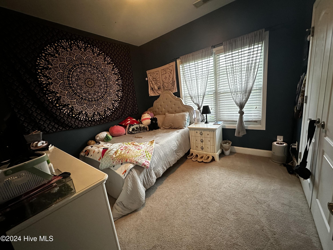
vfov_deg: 85.7
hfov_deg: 102.1
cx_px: 166
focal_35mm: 14
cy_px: 125
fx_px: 135
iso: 800
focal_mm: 2.22
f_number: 2.2
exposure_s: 1/60
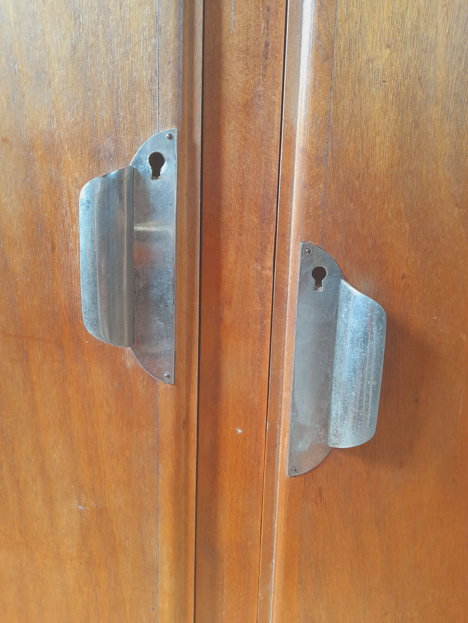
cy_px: 312
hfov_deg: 54.9
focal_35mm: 25
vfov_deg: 69.4
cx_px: 234
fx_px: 451
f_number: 2
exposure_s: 1/33
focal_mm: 4.6
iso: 160
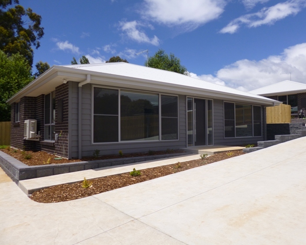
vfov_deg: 55.0
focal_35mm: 26
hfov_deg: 65.8
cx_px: 169
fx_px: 236
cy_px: 122
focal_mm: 4.3
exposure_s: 1/200
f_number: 9
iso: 100
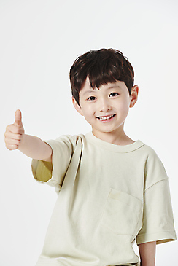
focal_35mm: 148
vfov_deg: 13.9
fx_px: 1096
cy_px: 133
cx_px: 83
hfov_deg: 9.3
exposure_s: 1/125
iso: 31
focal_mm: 135
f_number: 6.3
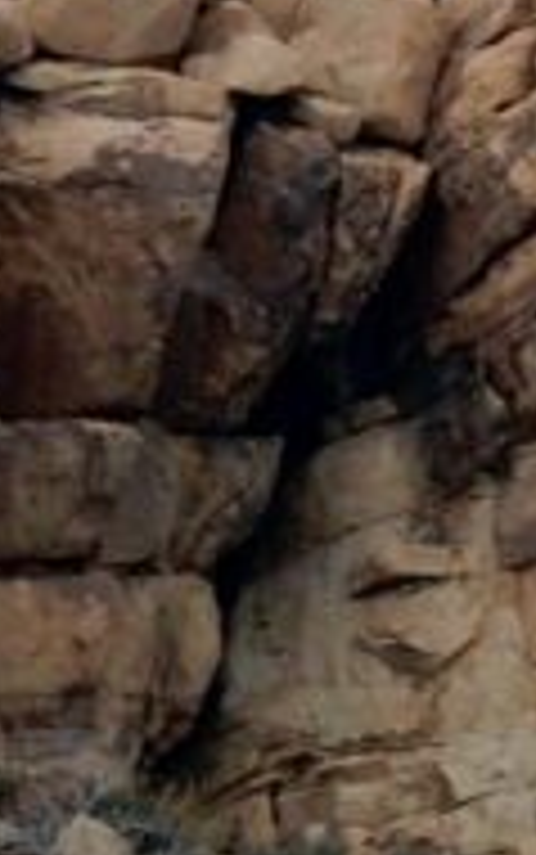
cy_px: 441
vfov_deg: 6.1
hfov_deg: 3.7
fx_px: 8005
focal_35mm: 343
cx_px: 1694
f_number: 4.5
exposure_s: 1/500
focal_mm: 10.7
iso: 125
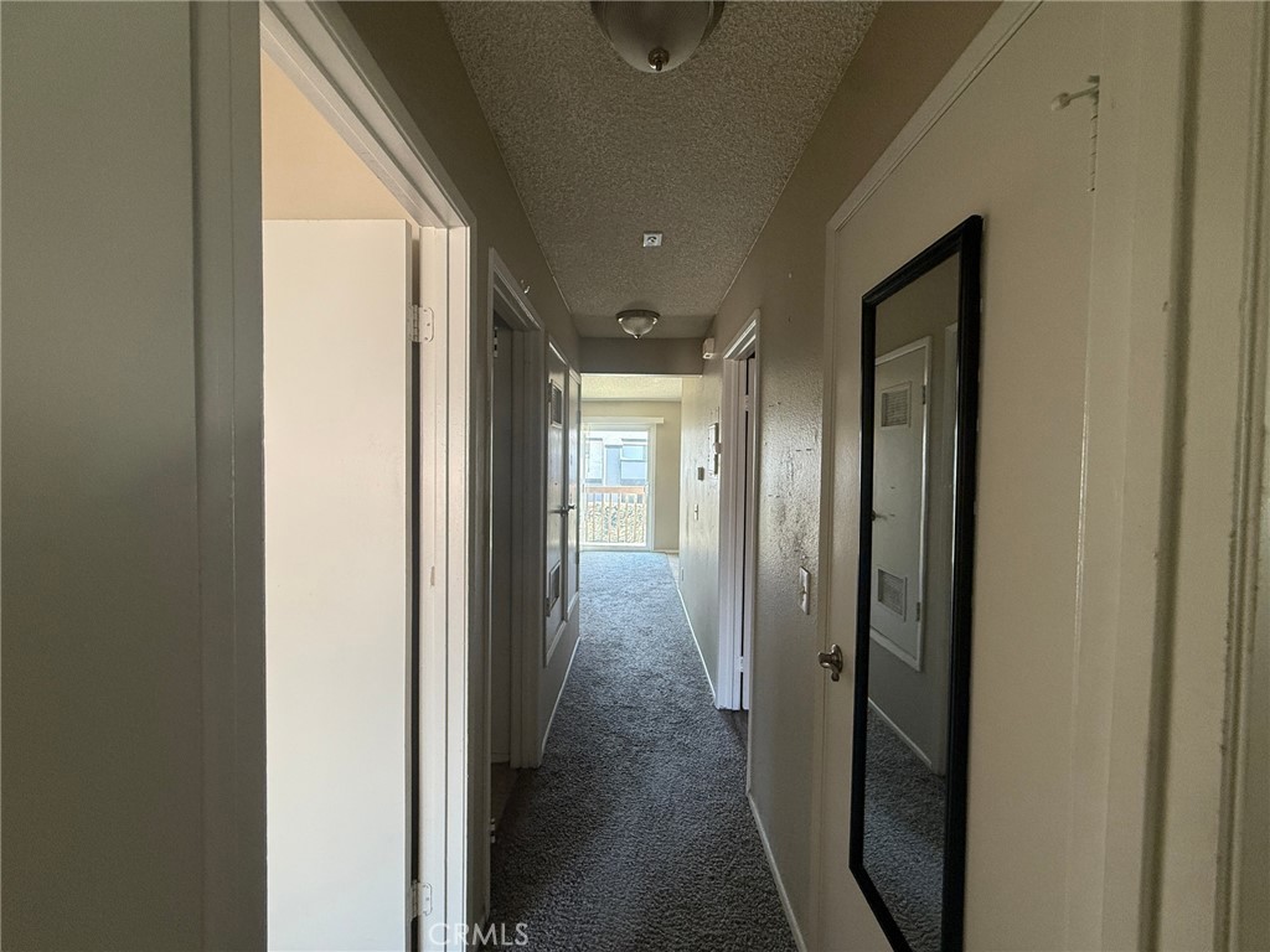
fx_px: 514
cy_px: 476
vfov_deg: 85.7
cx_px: 635
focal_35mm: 14
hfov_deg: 102.1
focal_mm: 2.22
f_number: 2.2
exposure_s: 1/99
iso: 250
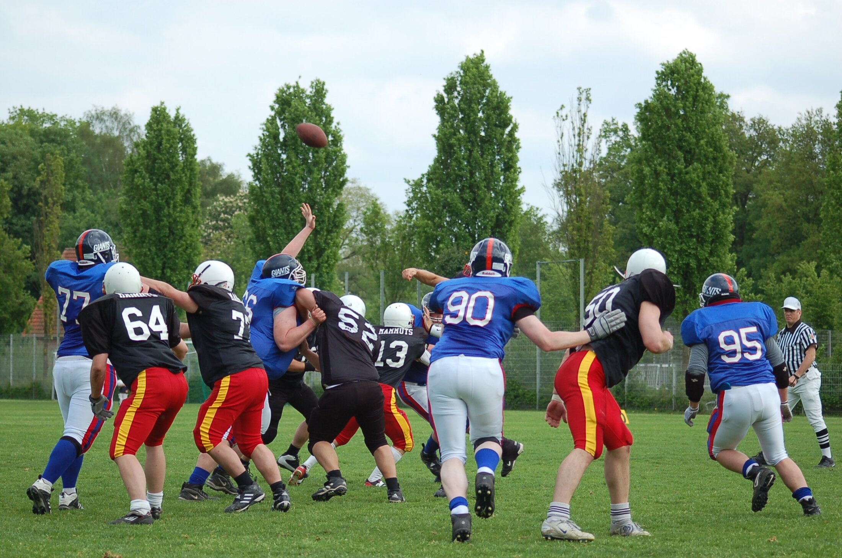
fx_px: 2871
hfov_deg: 16.7
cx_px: 421
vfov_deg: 11.1
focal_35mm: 123
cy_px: 279
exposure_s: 1/1000
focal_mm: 82
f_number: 4
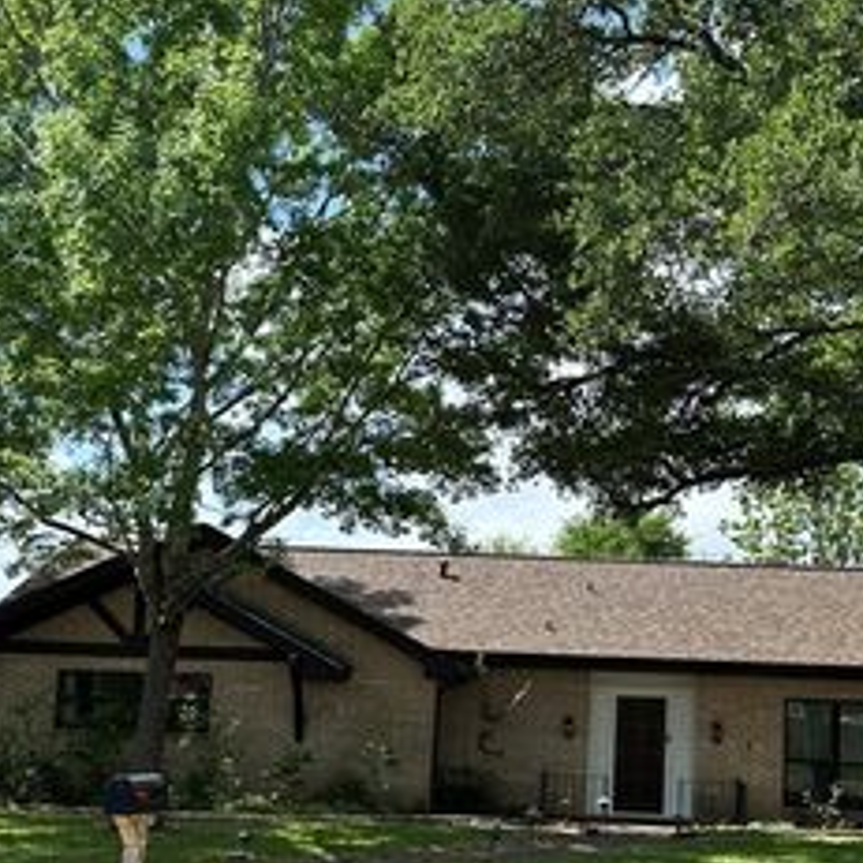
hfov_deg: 36.2
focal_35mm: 46
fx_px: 1297
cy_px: 559
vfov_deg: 36.5
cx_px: 605
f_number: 1.78
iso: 80
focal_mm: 6.86
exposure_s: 1/2353
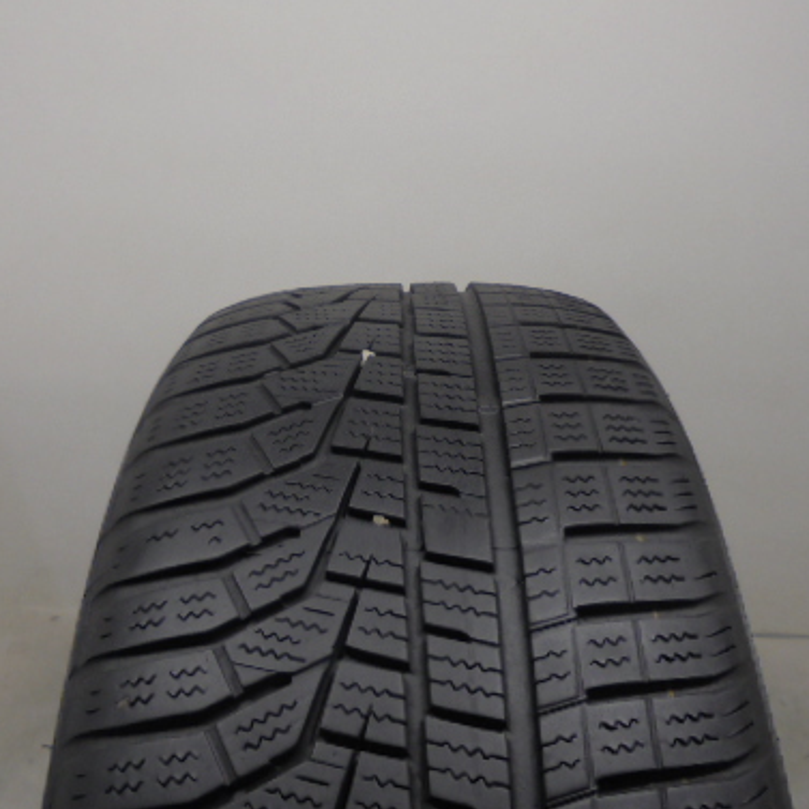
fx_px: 1031
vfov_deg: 42.5
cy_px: 307
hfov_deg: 42.8
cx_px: 378
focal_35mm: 39
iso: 100
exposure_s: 1/40
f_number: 3.5
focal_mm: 4.6
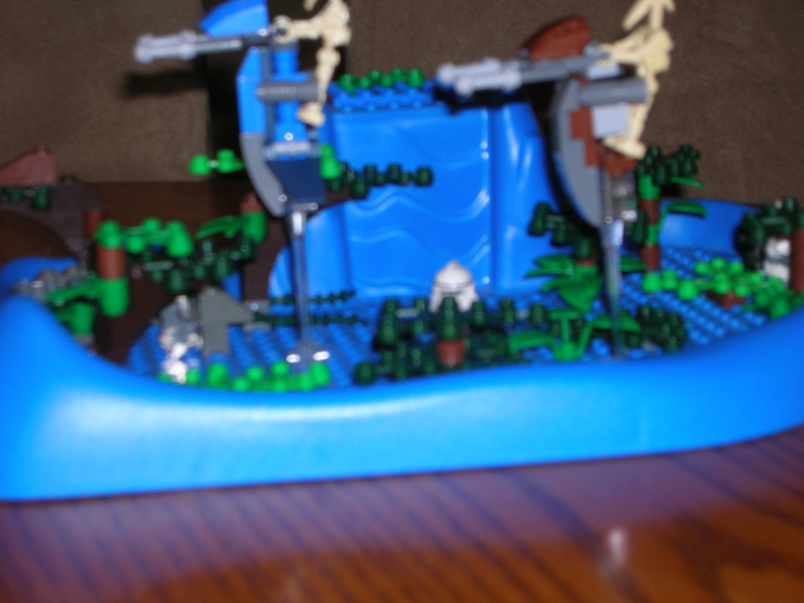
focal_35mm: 82
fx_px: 1905
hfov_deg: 23.8
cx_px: 402
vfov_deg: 18.0
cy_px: 302
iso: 50
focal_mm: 13.6
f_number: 4.3
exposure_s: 1/60.1
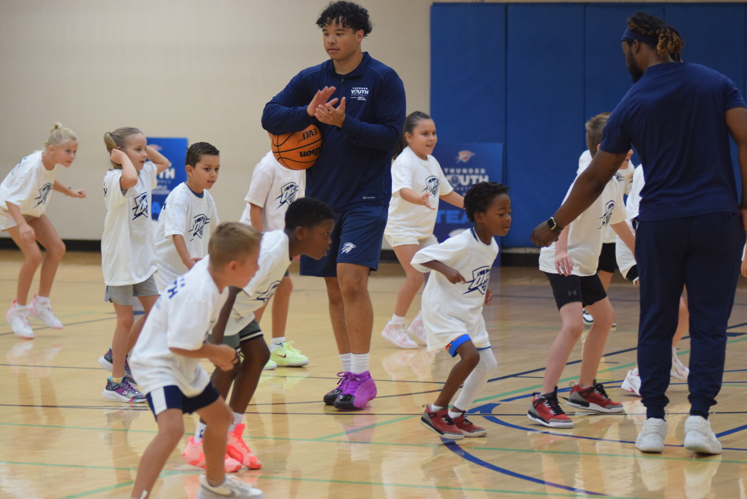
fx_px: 3487
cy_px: 250
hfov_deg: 12.2
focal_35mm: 168
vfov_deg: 8.2
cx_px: 374
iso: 900
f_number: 2.8
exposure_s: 1/125
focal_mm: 112
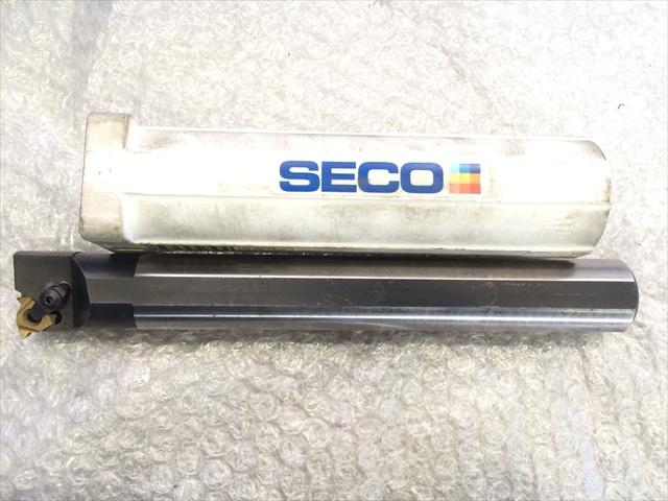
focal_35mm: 29
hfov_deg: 61.7
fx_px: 560
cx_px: 334
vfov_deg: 48.2
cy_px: 250
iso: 50
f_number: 2.2
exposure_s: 1/30
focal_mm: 4.15
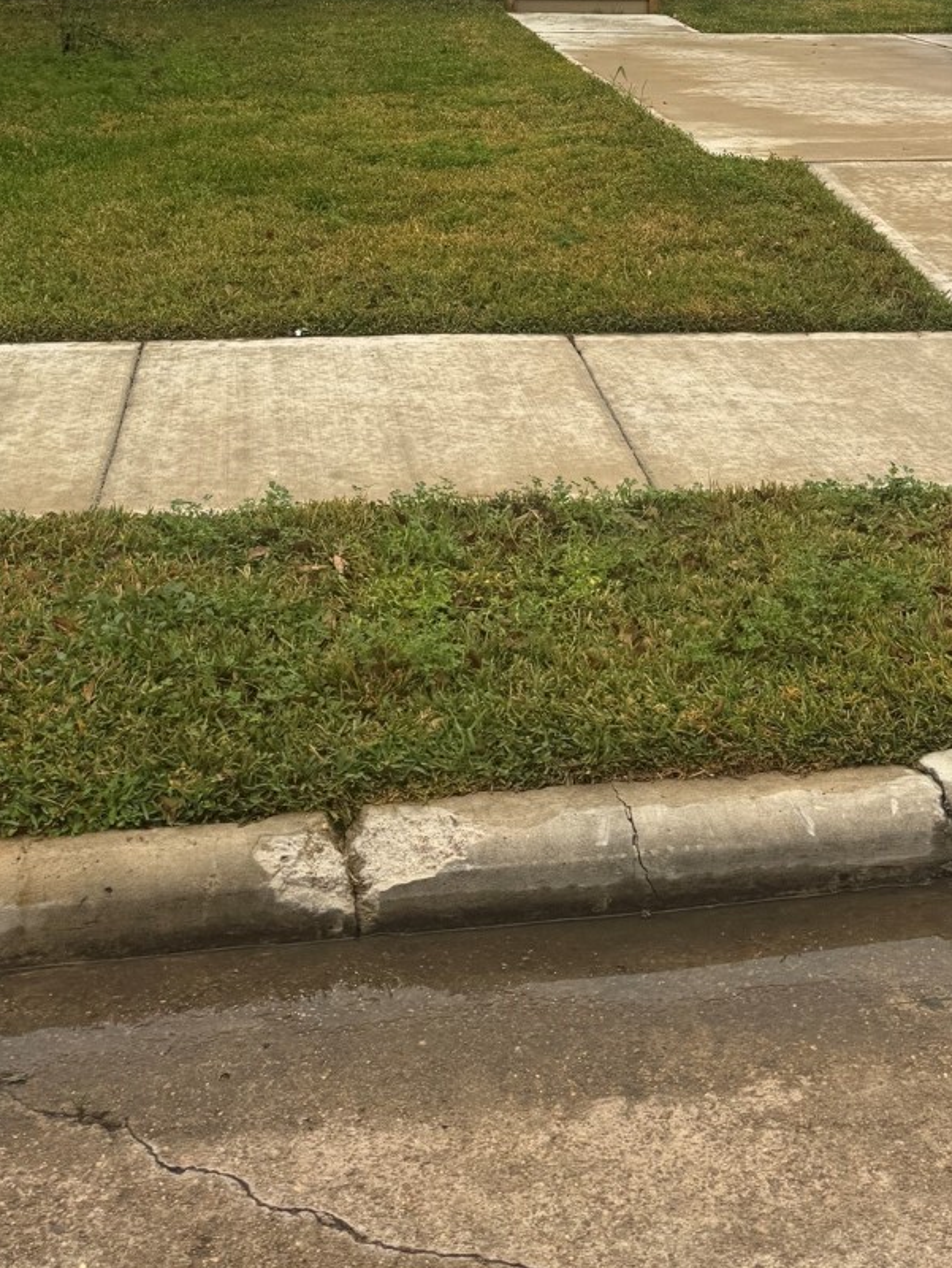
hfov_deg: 31.4
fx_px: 1686
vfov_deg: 37.9
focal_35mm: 46
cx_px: 602
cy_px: 79
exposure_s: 1/627
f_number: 1.78
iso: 80
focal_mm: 6.76
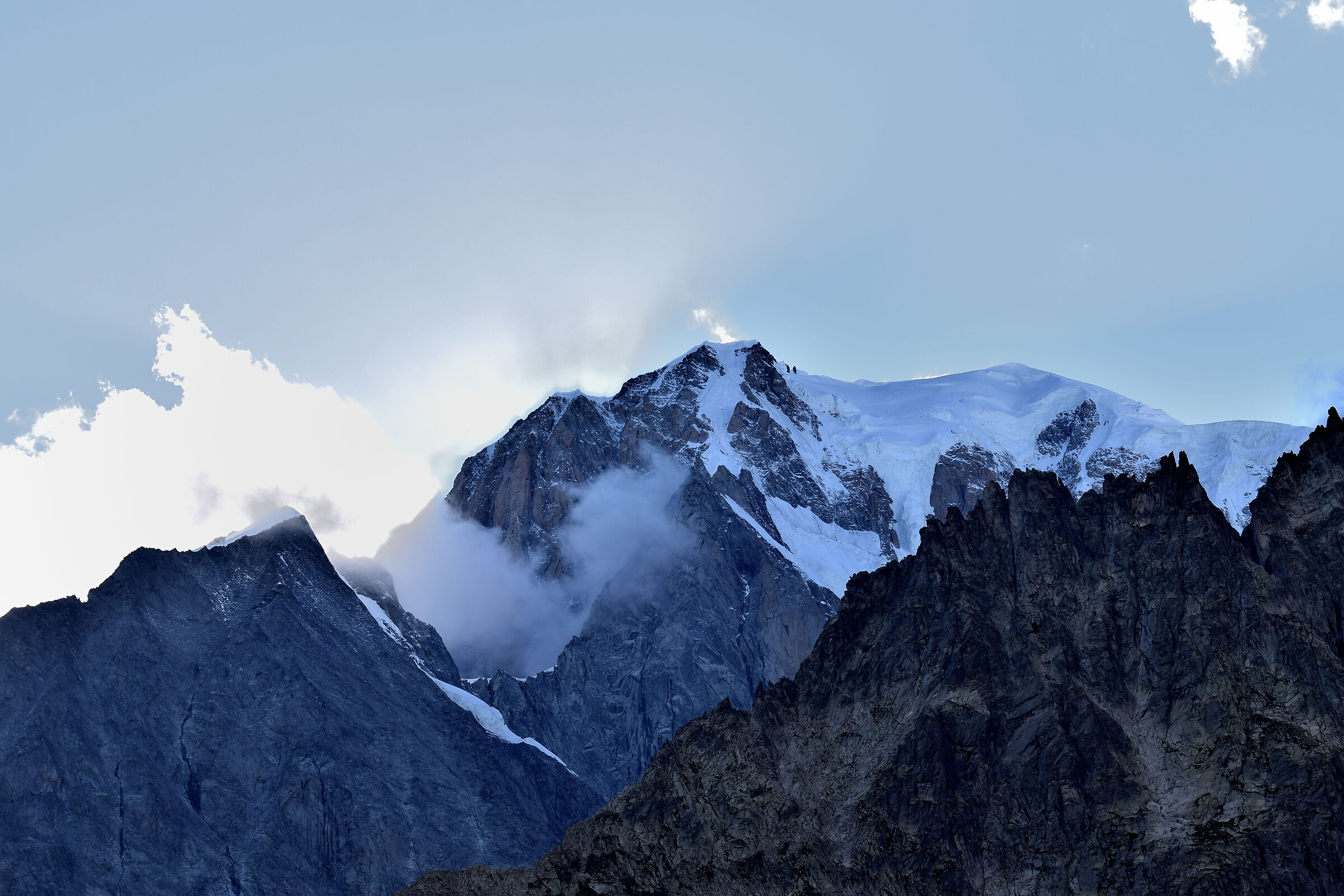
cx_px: 672
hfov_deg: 19.5
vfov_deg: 13.0
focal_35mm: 105
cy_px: 448
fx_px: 3920
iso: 100
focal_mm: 70
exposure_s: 1/250
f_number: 6.3
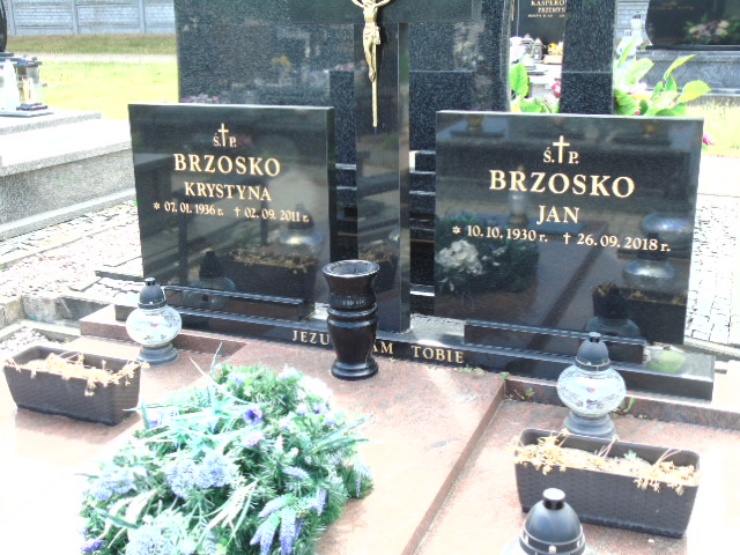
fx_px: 855
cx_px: 370
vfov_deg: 36.0
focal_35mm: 40
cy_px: 278
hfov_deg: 46.8
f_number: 3.9
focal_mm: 7.1
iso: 80
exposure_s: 1/80
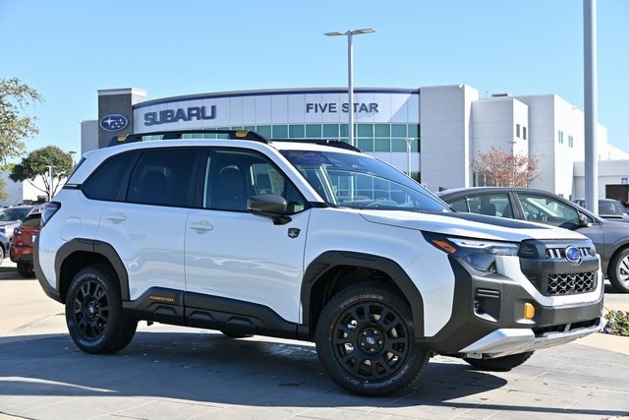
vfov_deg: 25.1
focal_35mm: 54
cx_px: 314
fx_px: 944
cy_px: 210
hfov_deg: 36.9
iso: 100
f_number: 6.3
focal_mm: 36
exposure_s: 1/320
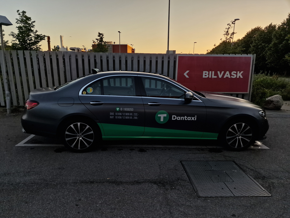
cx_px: 145
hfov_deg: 73.9
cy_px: 109
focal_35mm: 23
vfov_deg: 58.9
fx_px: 193
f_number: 1.8
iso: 125
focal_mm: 6.4
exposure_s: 1/180
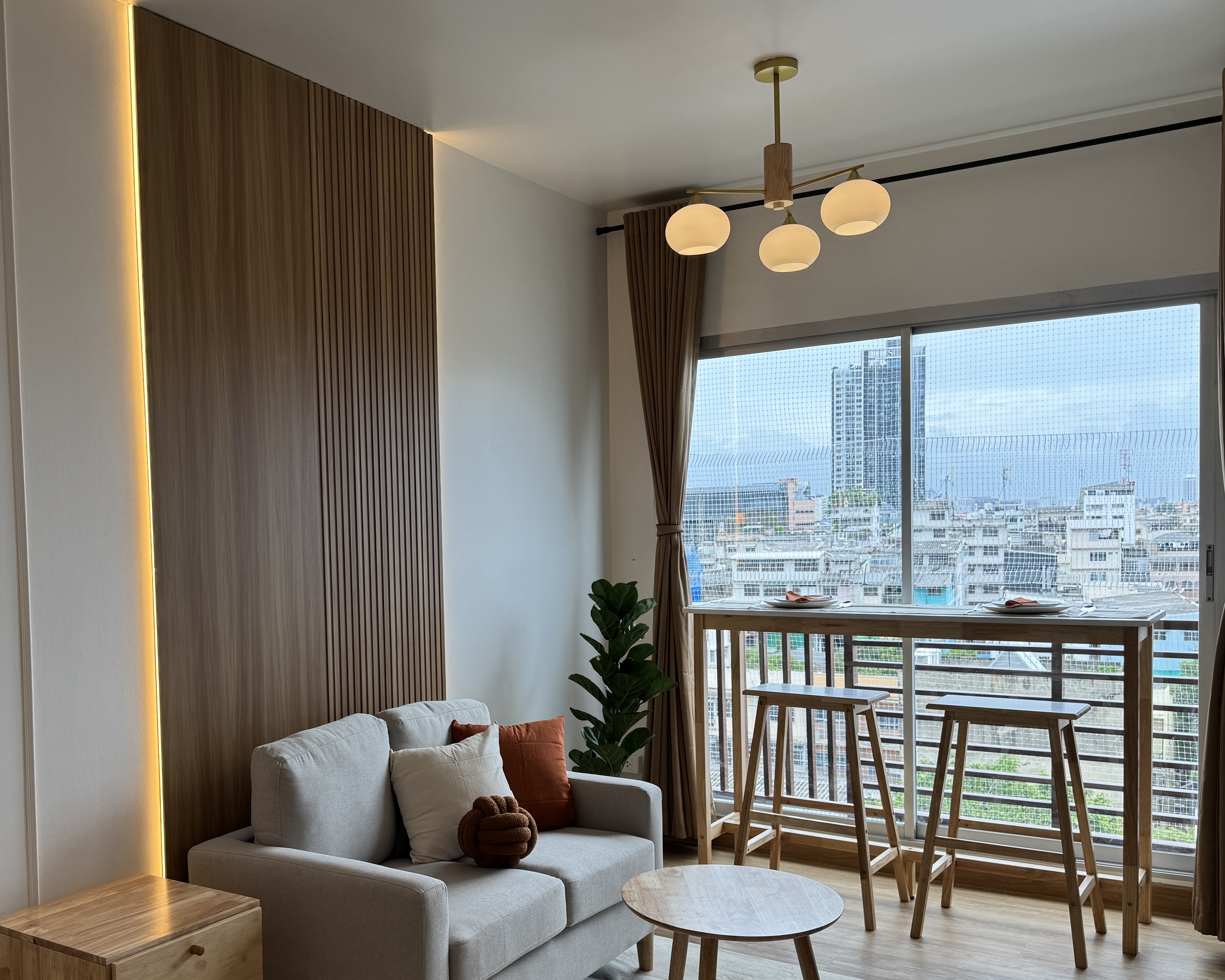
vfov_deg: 45.6
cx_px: 484
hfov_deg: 55.2
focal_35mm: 32
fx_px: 1160
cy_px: 579
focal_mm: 6.76
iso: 80
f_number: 1.78
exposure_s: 1/345
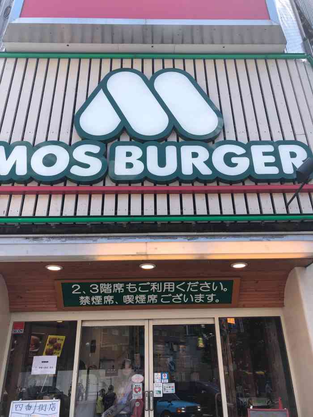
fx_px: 337
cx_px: 156
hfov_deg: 49.8
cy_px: 208
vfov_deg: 63.4
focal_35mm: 28
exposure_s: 1/484
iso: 20
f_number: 1.8
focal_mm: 4
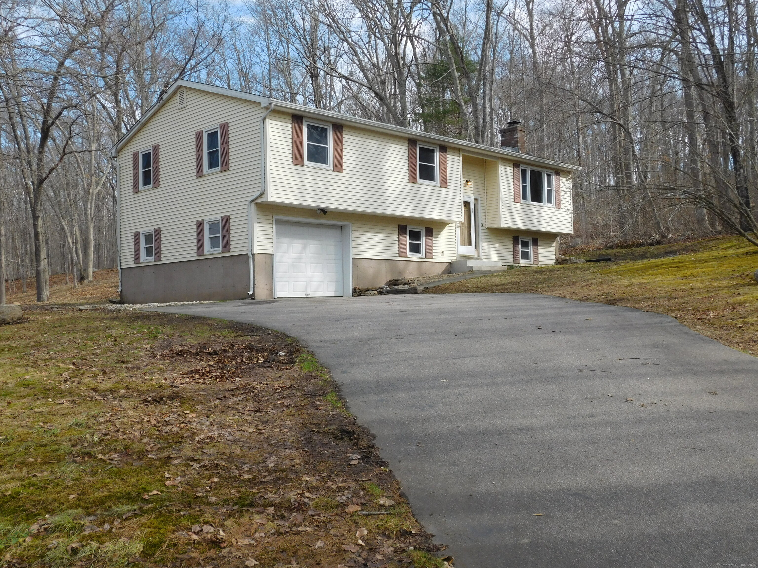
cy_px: 284
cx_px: 379
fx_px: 788
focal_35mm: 36
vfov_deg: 39.7
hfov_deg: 51.4
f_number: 3.5
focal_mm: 6.3
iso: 125
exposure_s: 1/500
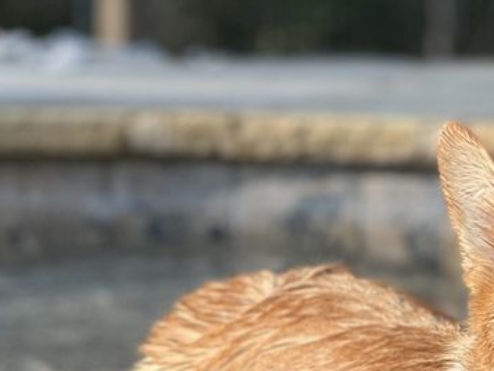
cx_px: 441
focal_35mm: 288
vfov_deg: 5.2
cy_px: 354
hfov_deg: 6.9
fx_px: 4110
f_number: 2.8
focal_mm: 9
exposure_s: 1/408
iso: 32
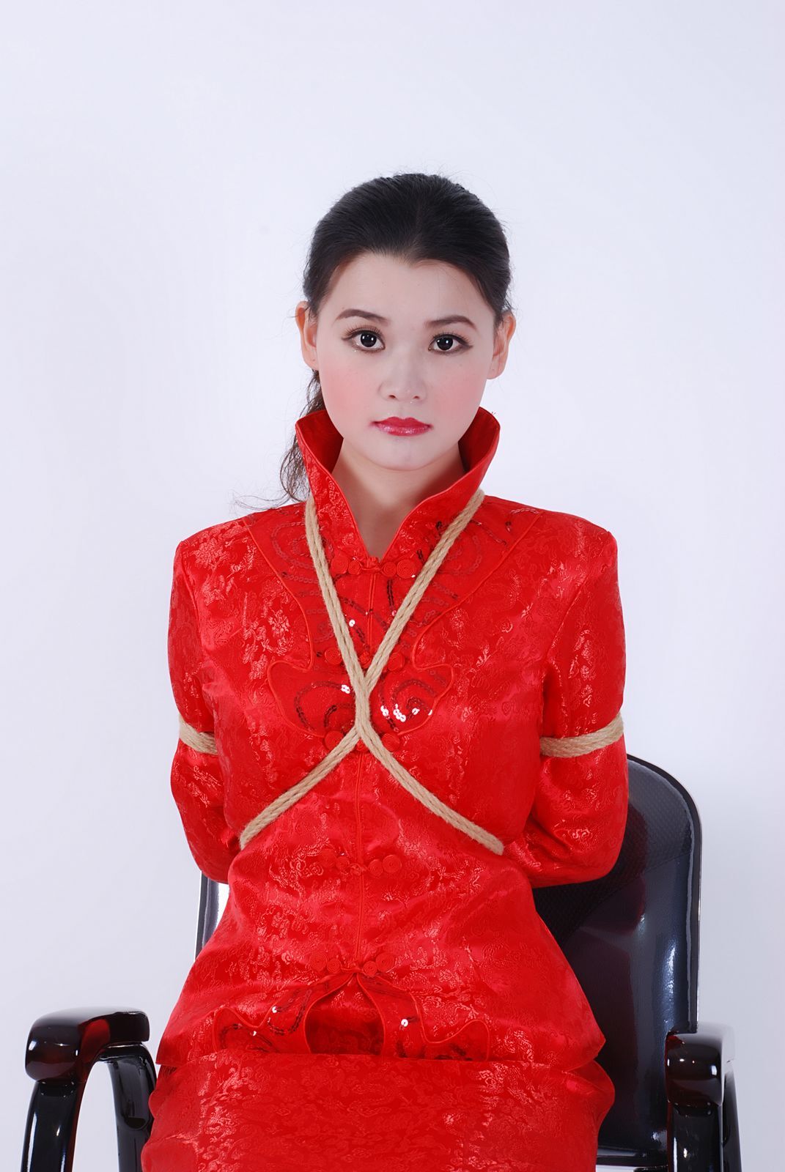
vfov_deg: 21.9
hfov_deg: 14.7
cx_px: 392
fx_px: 3033
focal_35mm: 93
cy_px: 586
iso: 100
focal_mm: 62
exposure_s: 1/8
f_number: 11
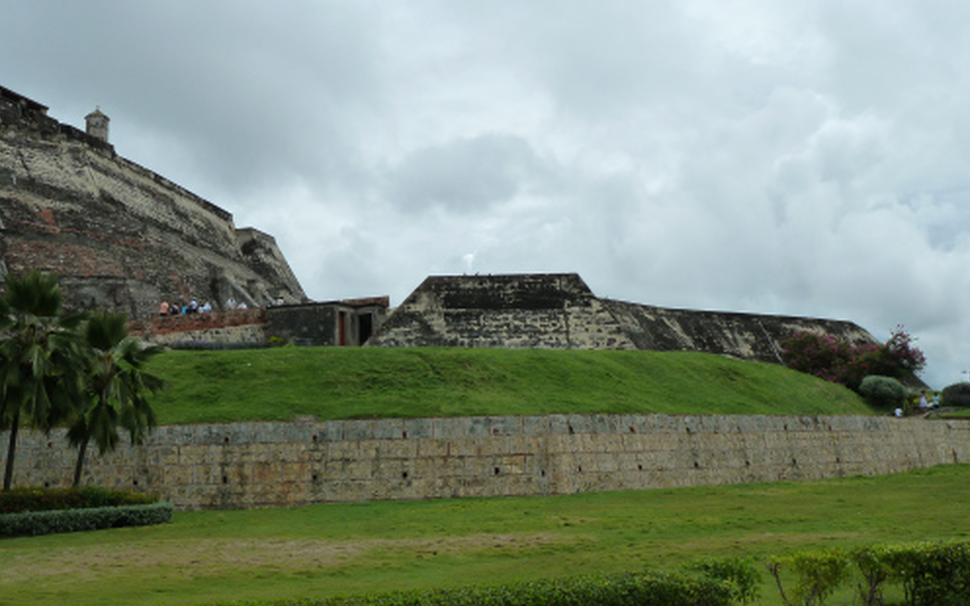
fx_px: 1242
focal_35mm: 47
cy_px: 316
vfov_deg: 27.4
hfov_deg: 42.6
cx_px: 483
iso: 125
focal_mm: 7.3
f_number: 5.6
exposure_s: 1/640
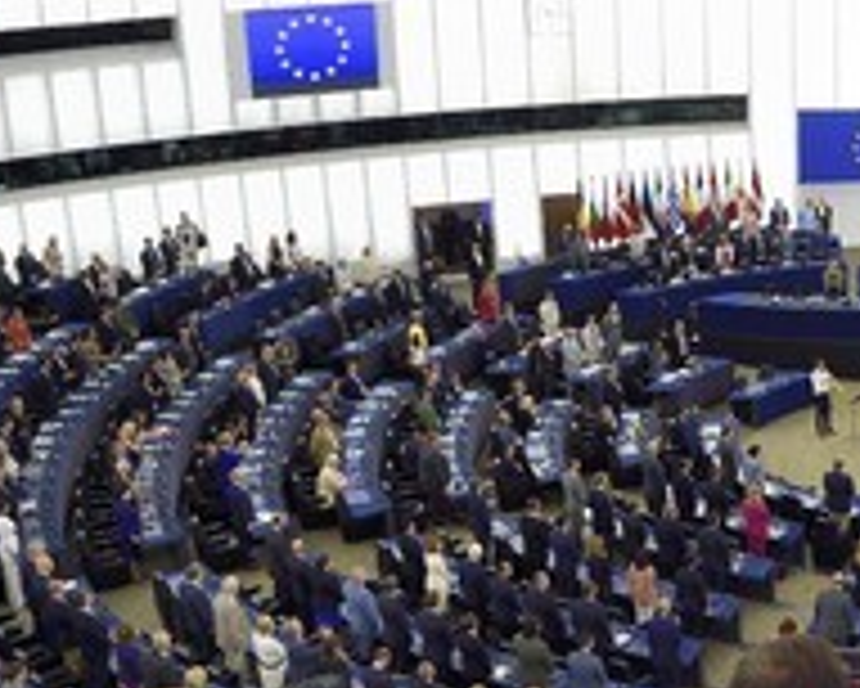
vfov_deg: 24.6
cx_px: 878
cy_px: 373
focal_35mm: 62
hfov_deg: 28.4
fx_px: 1579
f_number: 8
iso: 800
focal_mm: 30
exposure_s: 1/30
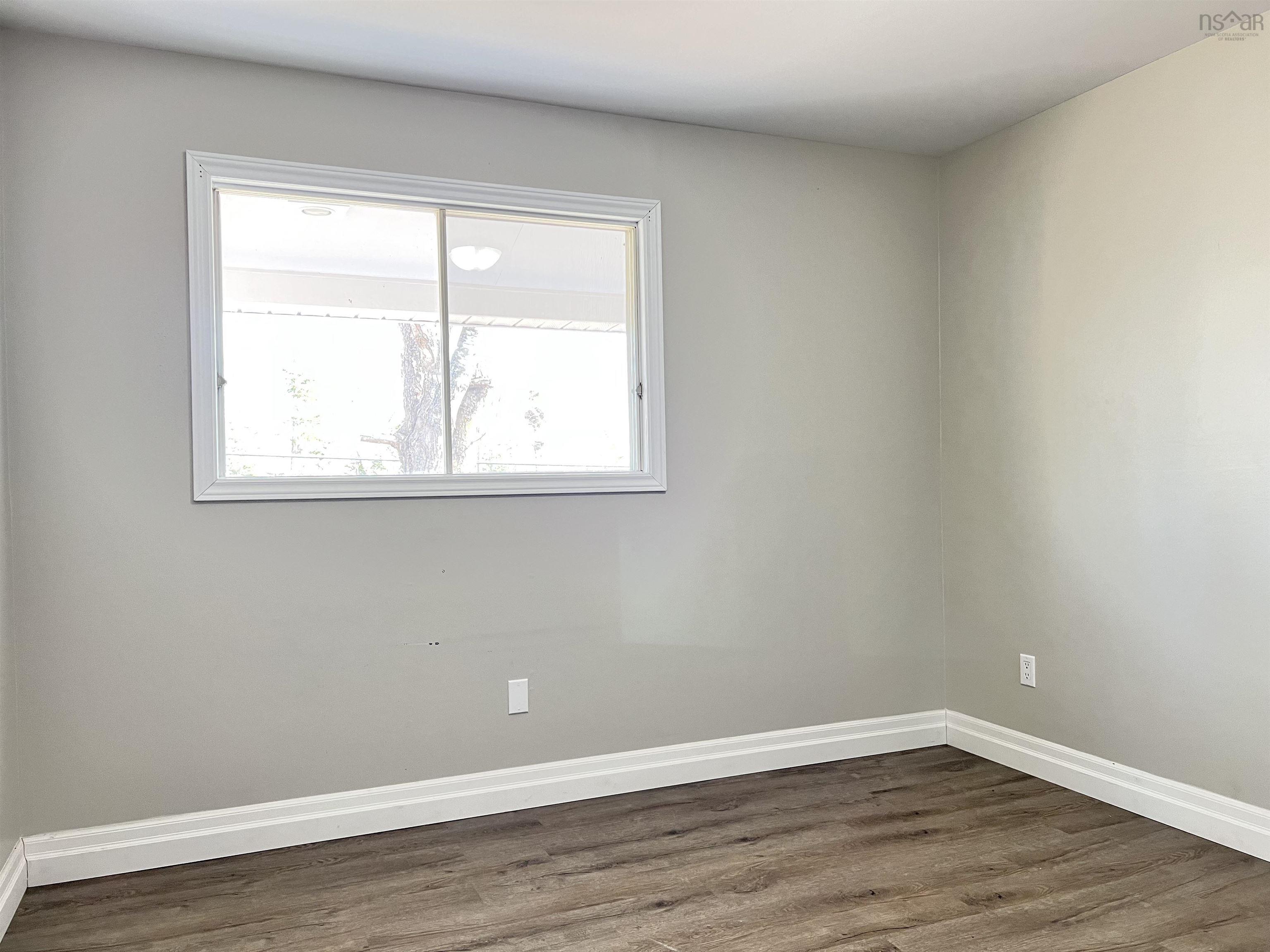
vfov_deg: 53.1
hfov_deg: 67.3
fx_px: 954
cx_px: 635
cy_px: 476
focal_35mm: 26
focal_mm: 5.7
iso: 160
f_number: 1.5
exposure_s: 1/60
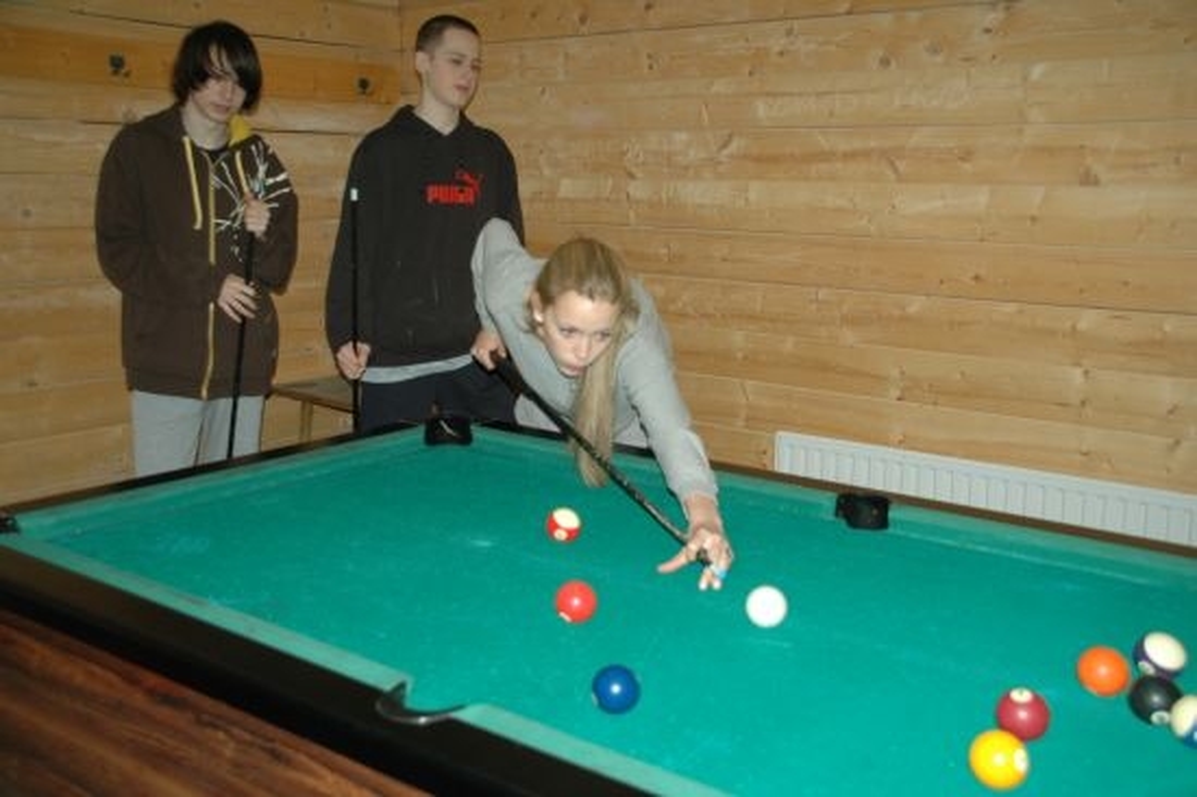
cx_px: 598
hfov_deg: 53.2
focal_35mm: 36
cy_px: 398
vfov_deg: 36.8
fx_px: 1196
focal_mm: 24
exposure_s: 1/60
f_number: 4
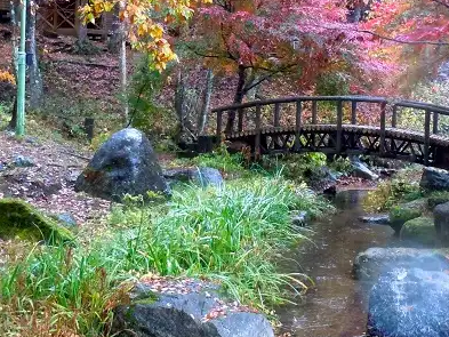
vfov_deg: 25.3
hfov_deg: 33.6
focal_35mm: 57
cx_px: 286
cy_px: 80
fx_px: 740
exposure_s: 1/25
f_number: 3.7
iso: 400
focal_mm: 5
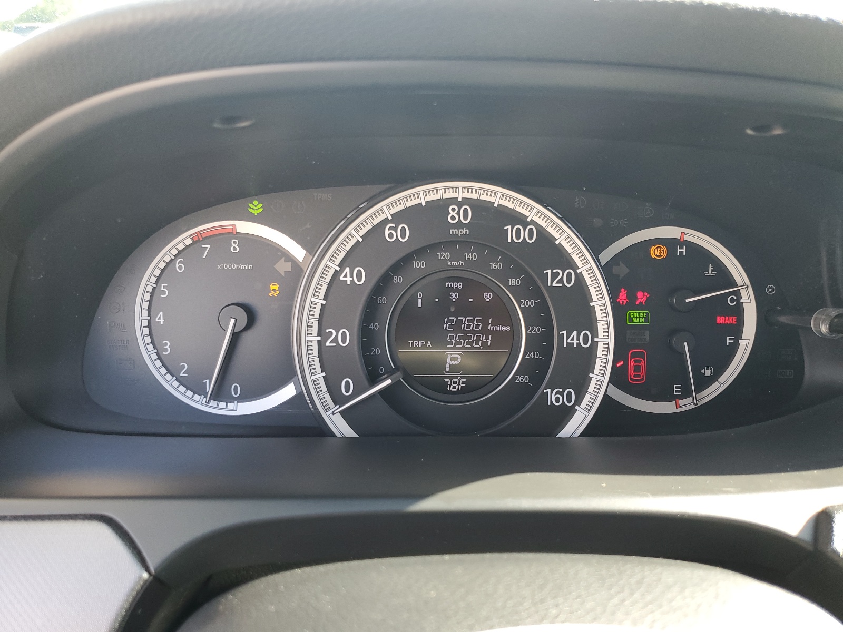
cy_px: 316
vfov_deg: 53.1
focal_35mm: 26
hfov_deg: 67.3
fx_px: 633
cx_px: 422
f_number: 1.5
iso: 71
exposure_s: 1/120
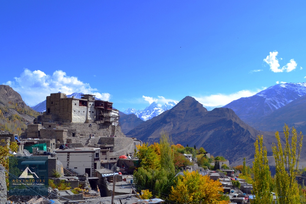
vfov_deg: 47.9
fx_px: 230
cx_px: 153
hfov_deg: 67.4
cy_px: 102
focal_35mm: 27
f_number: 11
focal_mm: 18
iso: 400
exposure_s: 1/500
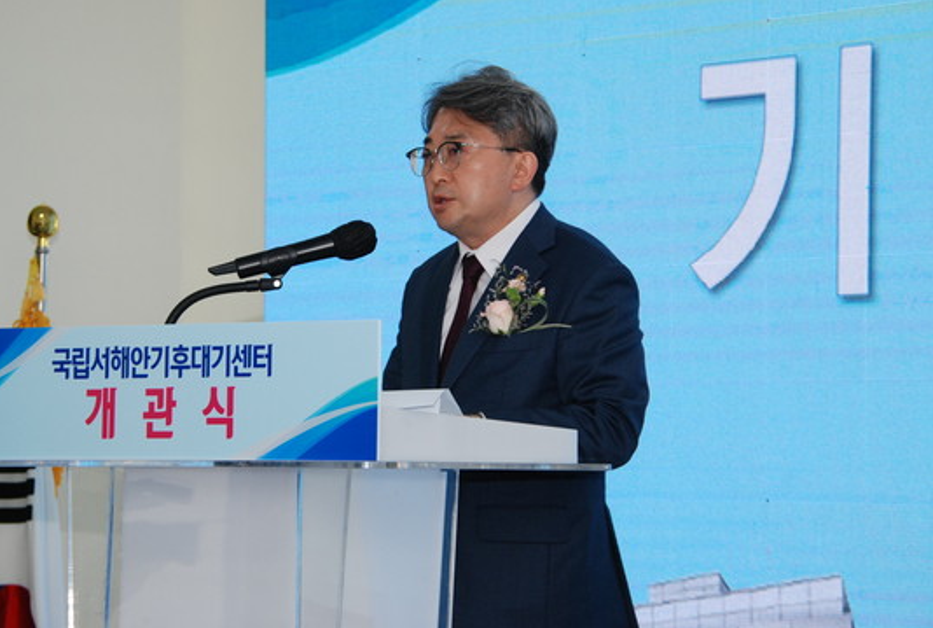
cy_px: 281
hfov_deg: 14.1
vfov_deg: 9.5
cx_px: 411
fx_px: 3767
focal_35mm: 145
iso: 500
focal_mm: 86
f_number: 6.3
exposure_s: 1/80
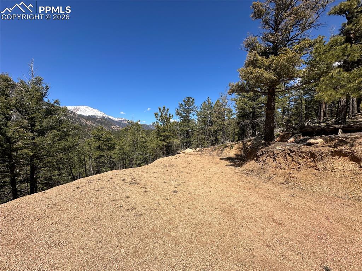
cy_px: 136
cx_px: 181
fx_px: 146
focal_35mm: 14
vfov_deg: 85.6
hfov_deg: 102.1
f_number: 2.2
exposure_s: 1/1984
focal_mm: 2.22
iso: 50
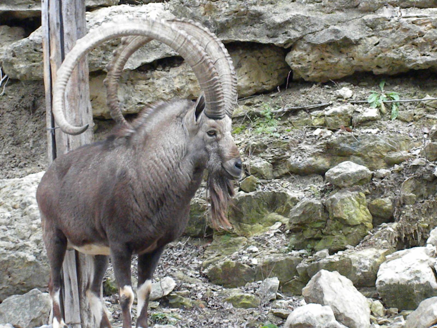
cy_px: 164
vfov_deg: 12.5
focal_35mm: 119
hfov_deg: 16.6
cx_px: 218
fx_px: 1502
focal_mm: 21
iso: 1404
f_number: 5.1
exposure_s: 1/253
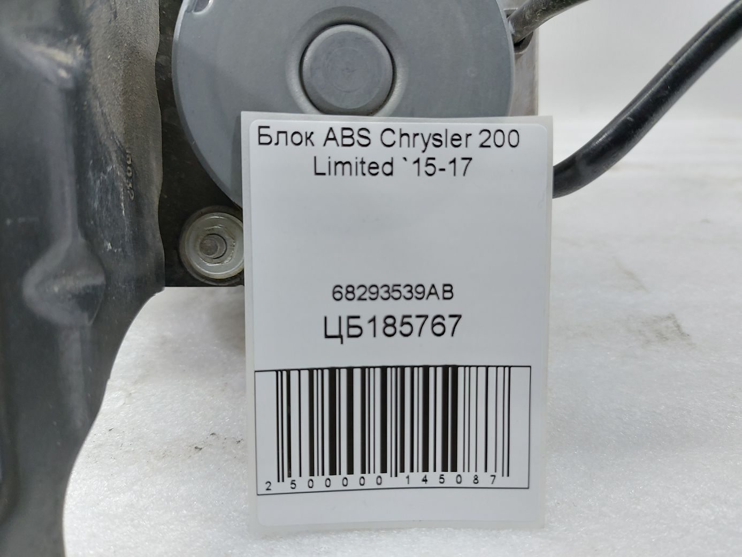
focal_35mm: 24
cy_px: 278
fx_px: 514
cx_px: 371
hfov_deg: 71.6
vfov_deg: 56.8
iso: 100
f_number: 1.8
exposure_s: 1/50
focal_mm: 5.23
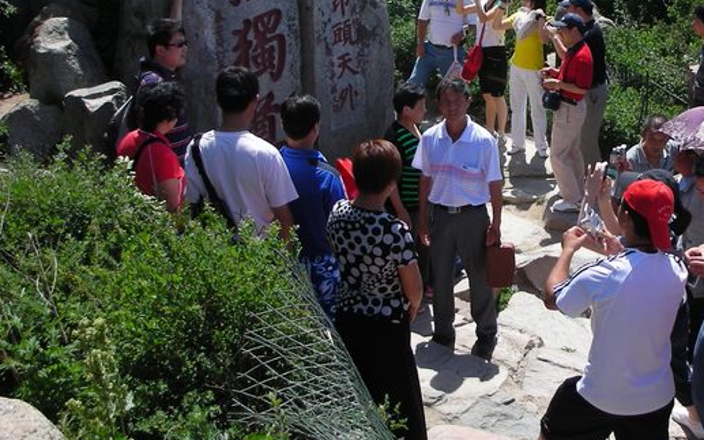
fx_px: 1285
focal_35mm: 67
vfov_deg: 19.3
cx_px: 466
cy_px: 102
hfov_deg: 30.4
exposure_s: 1/82
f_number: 8.5
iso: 50
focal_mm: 5.8
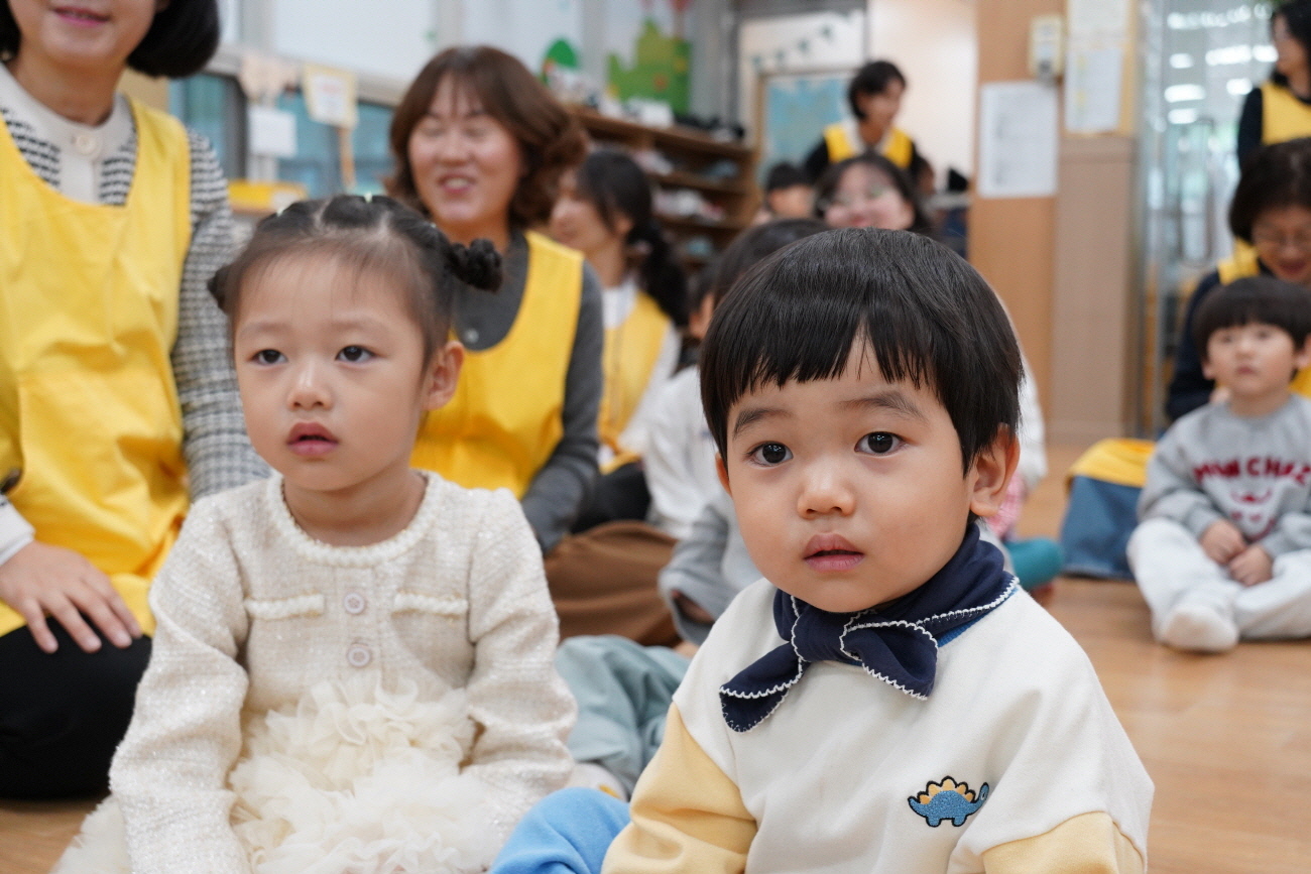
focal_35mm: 46
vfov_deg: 29.3
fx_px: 1675
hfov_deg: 42.7
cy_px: 437
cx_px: 656
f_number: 5.6
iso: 2500
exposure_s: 1/100
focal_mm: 46
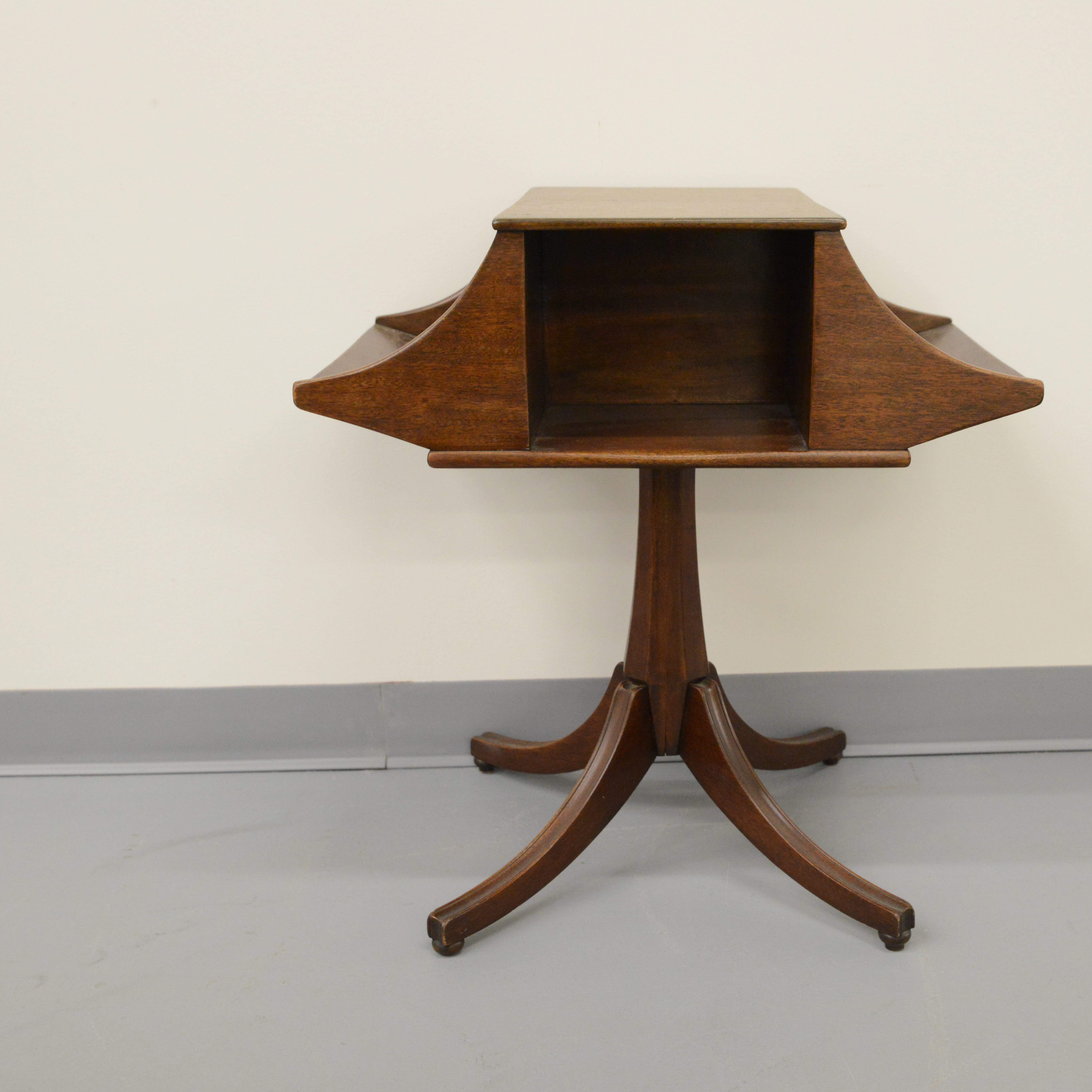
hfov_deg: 38.2
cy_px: 552
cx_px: 657
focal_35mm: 44
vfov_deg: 38.3
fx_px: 1570
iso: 4000
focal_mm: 34
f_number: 5
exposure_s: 1/125
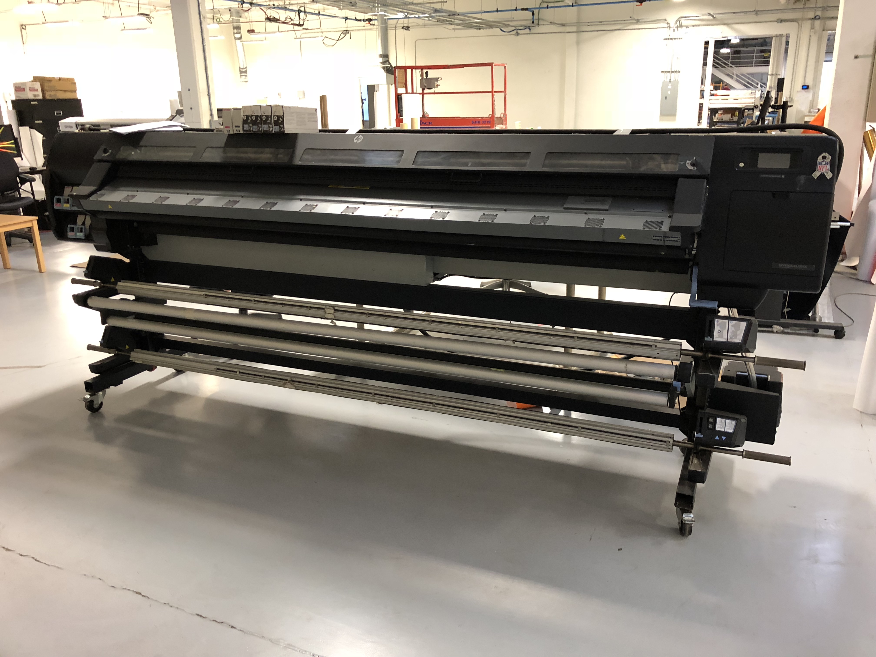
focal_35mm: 28
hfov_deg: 63.4
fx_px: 709
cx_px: 438
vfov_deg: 49.7
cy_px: 328
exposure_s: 1/15
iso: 64
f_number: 1.8
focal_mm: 4
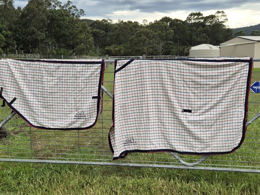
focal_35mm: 23
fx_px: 173
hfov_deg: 73.9
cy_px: 98
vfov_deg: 58.9
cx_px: 130
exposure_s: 1/346
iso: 25
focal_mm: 5.4
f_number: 1.8
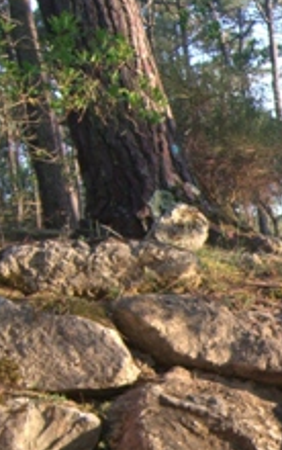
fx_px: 1435
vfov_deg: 17.6
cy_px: 376
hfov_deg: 10.4
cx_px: 539
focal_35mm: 117
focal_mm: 7.9
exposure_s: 1/100
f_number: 2.8
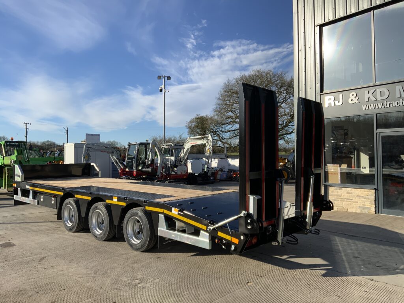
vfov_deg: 48.2
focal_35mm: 29
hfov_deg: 61.7
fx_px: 338
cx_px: 202
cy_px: 152
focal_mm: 3
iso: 16
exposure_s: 1/1848
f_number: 1.8
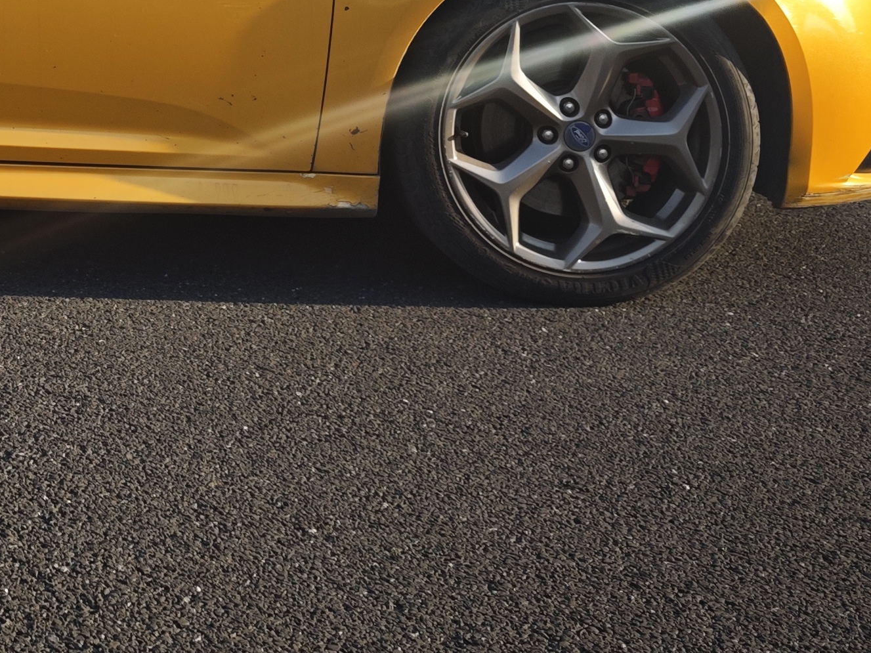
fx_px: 1786
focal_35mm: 71
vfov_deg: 19.4
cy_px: -150
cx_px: -142
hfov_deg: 25.0
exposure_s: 1/630
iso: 50
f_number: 1.62
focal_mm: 6.55
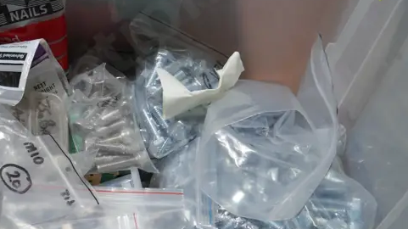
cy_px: 96
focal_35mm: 65
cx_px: 59
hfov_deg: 31.2
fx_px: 703
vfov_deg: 18.5
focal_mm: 14
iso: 200
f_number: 3.5
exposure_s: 1/80
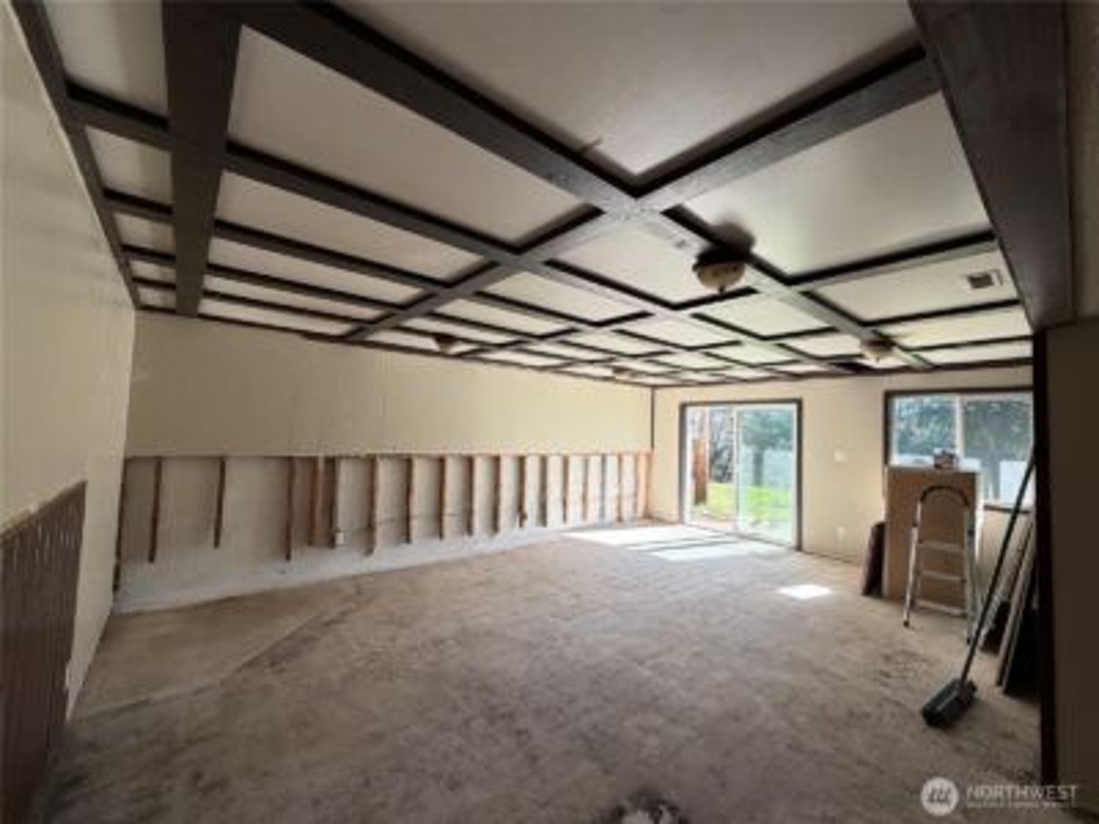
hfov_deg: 102.1
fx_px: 444
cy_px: 412
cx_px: 550
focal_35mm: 14
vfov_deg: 85.7
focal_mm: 2.22
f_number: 2.2
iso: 100
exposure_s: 1/121
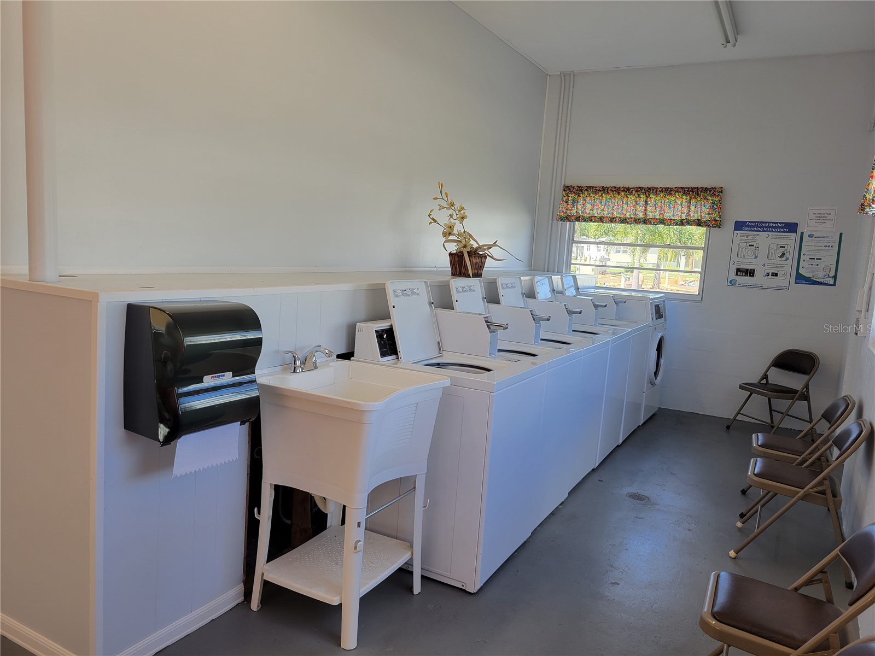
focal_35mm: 26
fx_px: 657
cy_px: 328
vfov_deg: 53.1
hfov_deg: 67.3
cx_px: 438
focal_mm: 5.4
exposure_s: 1/235
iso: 50
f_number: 1.8
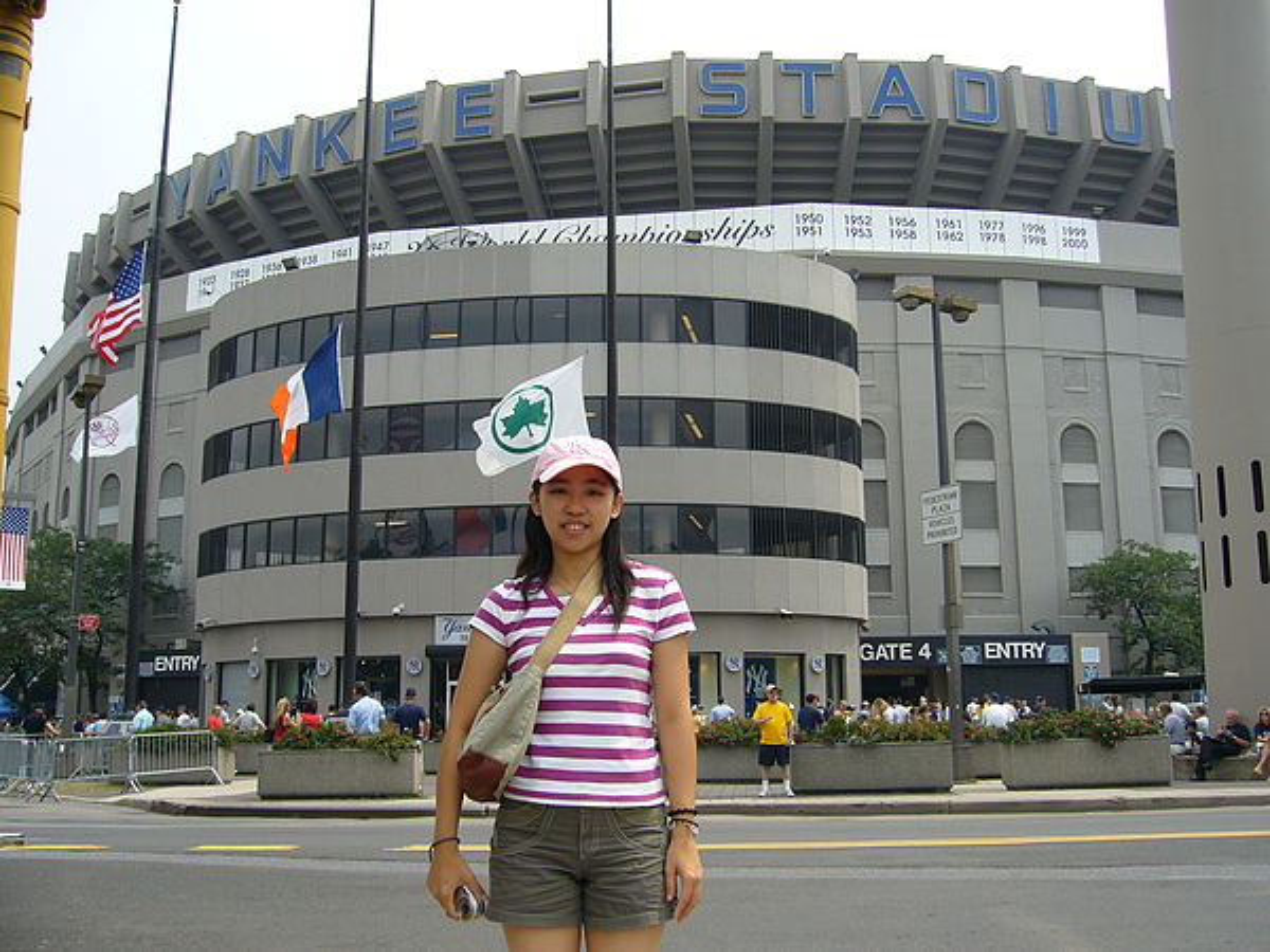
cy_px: 476
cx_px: 635
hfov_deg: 52.6
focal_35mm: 35
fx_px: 1284
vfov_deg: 40.7
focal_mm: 5.8
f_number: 5.6
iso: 80
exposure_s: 1/320
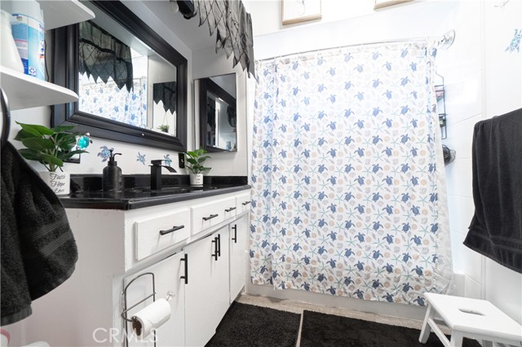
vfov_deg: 77.3
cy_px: 174
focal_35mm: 15
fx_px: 217
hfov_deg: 100.4
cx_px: 261
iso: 320
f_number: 7.1
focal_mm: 10
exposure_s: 1/6
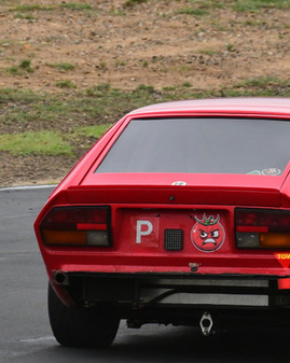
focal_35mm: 1473
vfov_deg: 1.3
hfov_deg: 1.0
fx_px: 15825
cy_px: 164
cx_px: 332
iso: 1250
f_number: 11
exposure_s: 1/640
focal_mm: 440
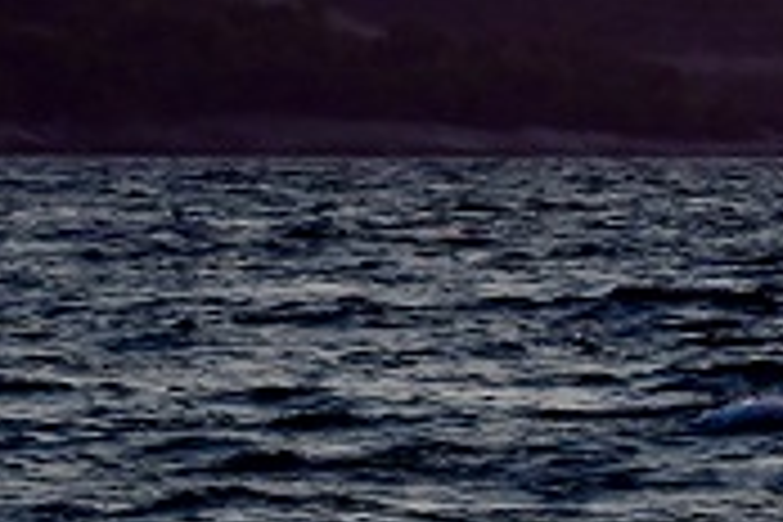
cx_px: 2232
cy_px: -88
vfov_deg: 1.2
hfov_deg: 1.8
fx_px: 24445
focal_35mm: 1124
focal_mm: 195
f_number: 16
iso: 1400
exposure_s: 1/200
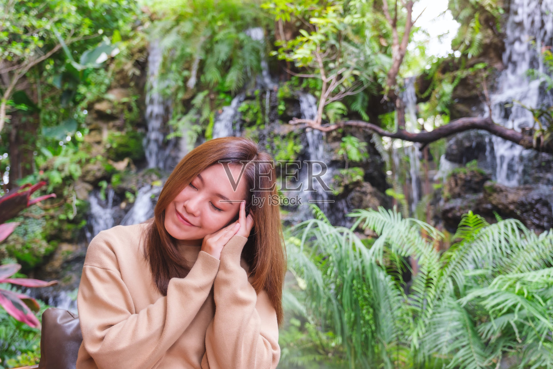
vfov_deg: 35.9
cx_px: 276
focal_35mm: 37
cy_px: 184
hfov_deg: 51.9
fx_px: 568
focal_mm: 24.9
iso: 160
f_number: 2.8
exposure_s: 1/60
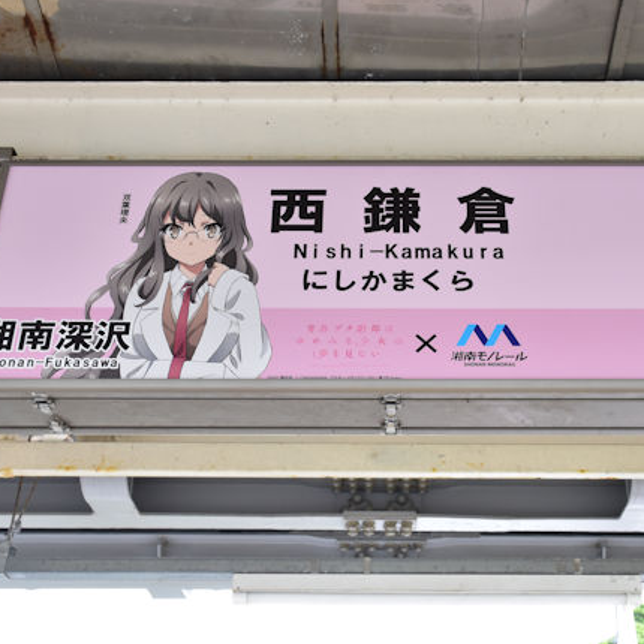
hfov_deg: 32.7
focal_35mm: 52
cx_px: 387
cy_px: 321
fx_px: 1095
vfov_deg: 32.8
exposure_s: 1/125
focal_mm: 26
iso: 1000
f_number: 5.6
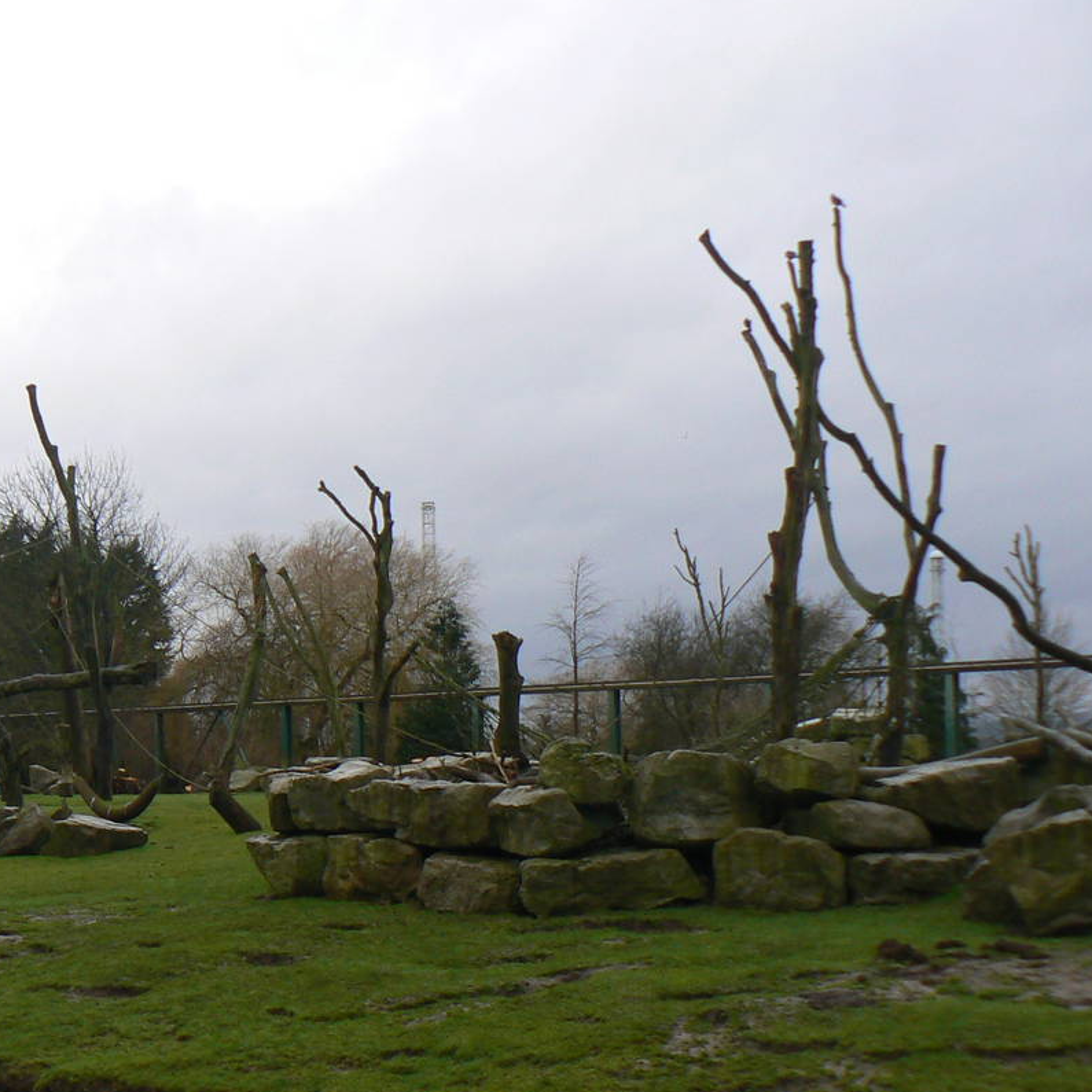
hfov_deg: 25.7
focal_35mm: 64
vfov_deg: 26.5
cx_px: 29
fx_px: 2284
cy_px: 816
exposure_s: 1/125
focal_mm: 6
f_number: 4
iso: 80
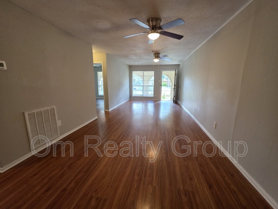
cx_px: 139
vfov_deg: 89.9
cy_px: 104
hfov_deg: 106.2
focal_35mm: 13
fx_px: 104
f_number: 1.9
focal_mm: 2.2
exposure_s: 1/60
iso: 250
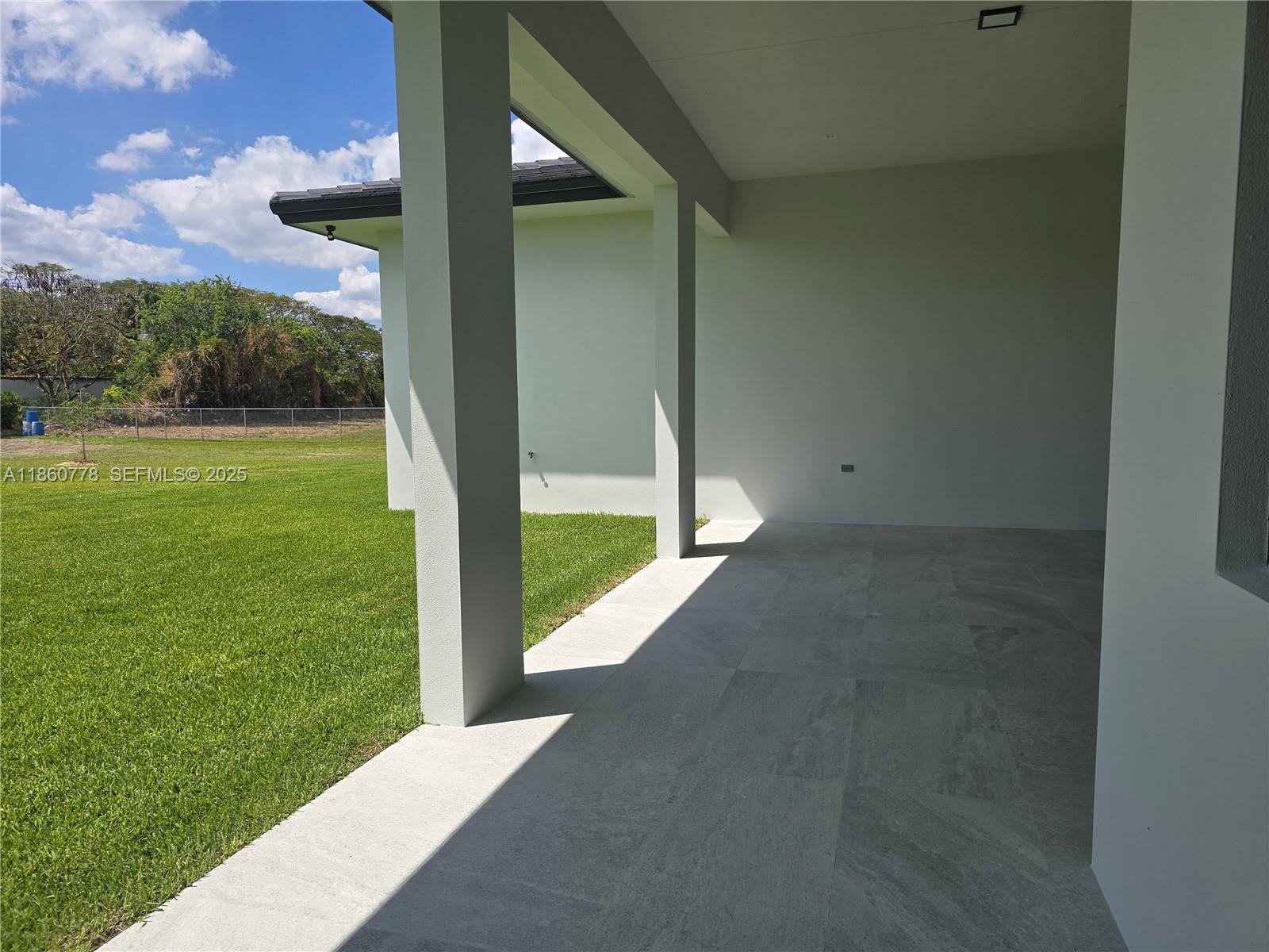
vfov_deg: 58.9
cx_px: 634
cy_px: 476
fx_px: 843
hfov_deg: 73.9
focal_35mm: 23
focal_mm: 6.3
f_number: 1.7
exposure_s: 1/968
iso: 12
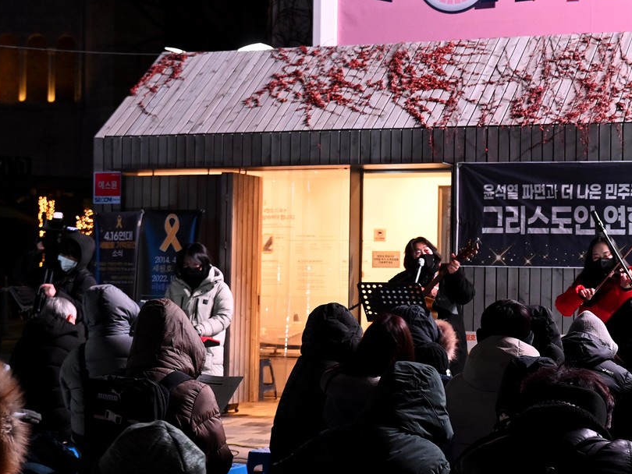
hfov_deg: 23.8
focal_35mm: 82
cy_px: 276
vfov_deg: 18.0
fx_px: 1498
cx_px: 402
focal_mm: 36
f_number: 5.3
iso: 2200
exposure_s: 1/60
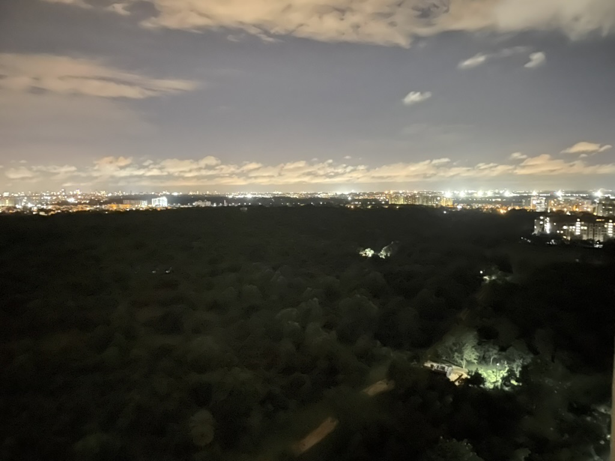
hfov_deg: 67.3
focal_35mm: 26
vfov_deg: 53.1
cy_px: 230
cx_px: 308
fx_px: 462
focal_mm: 4.2
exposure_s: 1/2
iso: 8000
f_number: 1.6
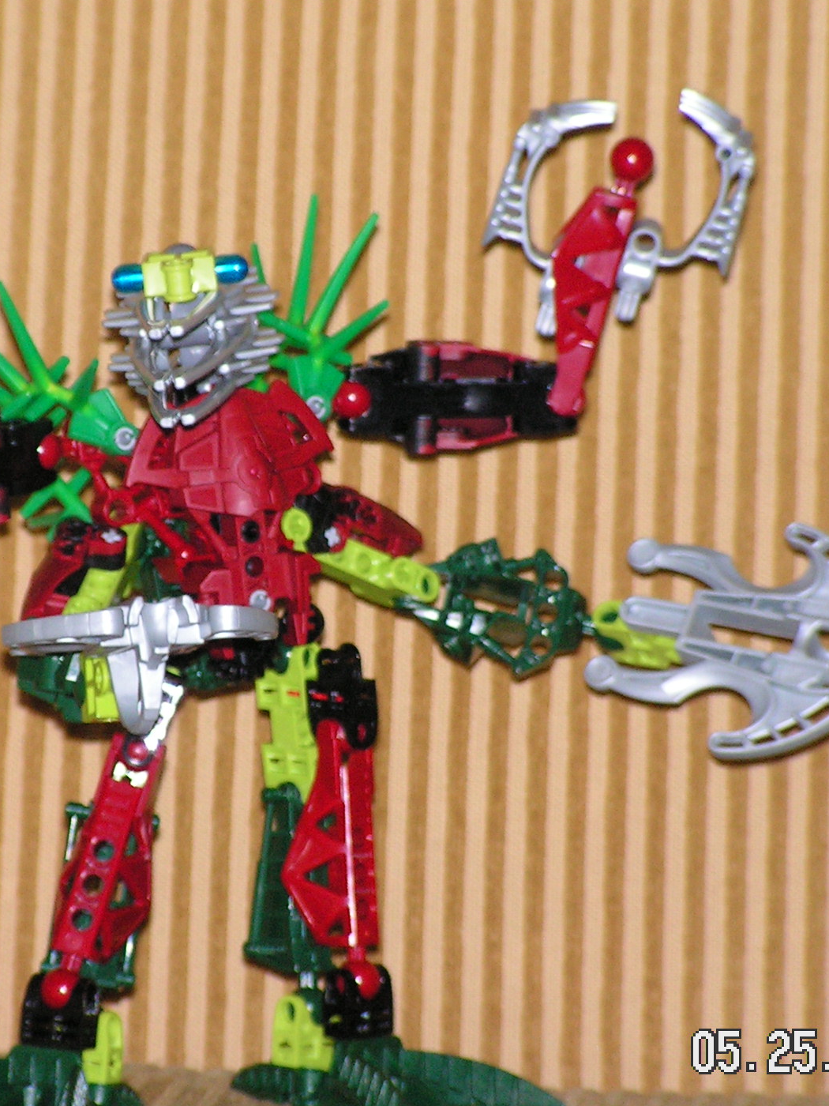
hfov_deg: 5.8
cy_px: 563
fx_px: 8174
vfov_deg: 7.7
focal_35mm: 256
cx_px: 269
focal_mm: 29.3
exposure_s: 1/200
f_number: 3.4
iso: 200
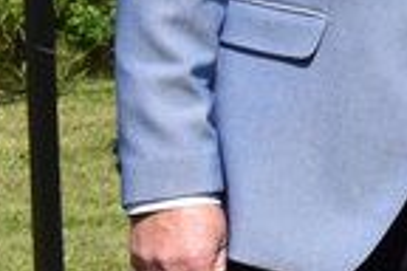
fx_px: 2657
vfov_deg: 5.8
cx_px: 1405
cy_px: -205
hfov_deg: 7.3
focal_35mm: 235
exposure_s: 1/320
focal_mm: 22
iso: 100
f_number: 9
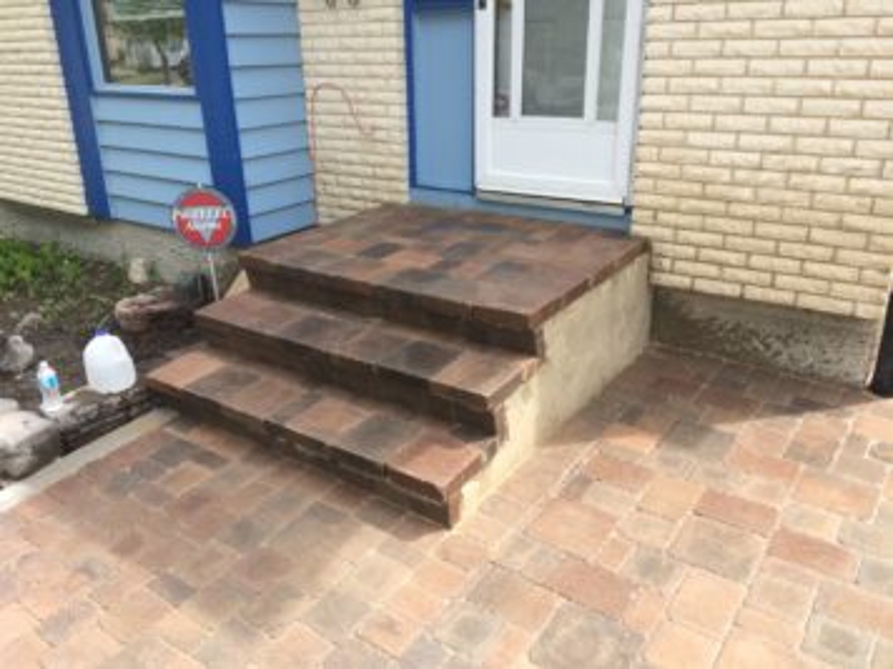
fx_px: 748
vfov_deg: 48.2
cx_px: 446
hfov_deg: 61.7
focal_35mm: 29
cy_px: 334
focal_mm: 4.15
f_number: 2.2
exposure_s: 1/789
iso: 32
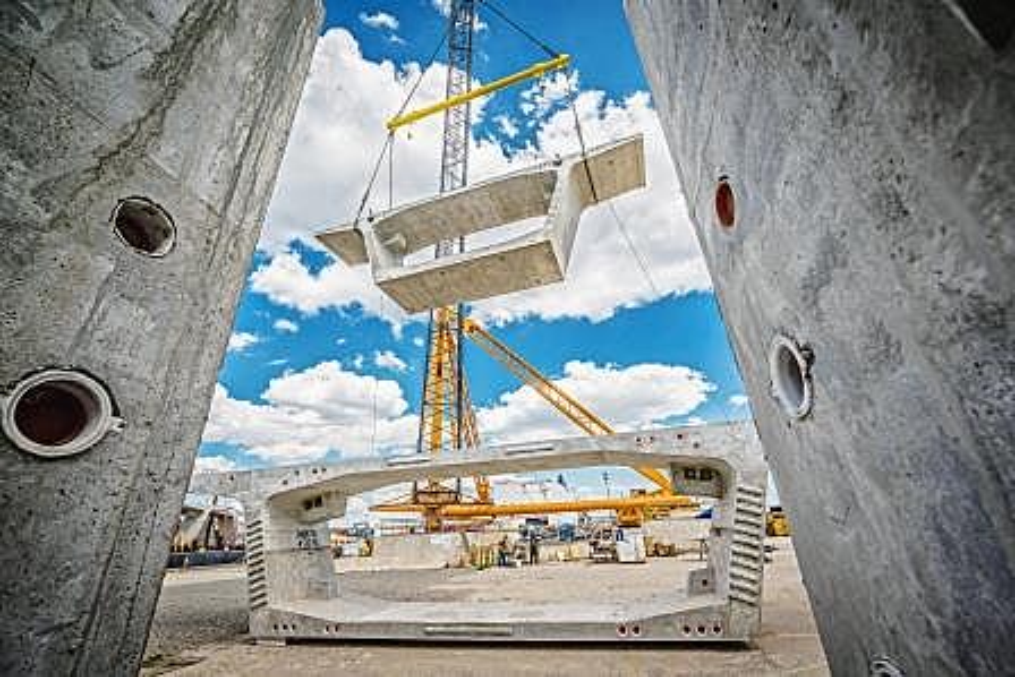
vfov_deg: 81.3
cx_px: 508
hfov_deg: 104.2
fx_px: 395
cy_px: 338
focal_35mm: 14
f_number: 8
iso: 200
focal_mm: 14
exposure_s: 1/640
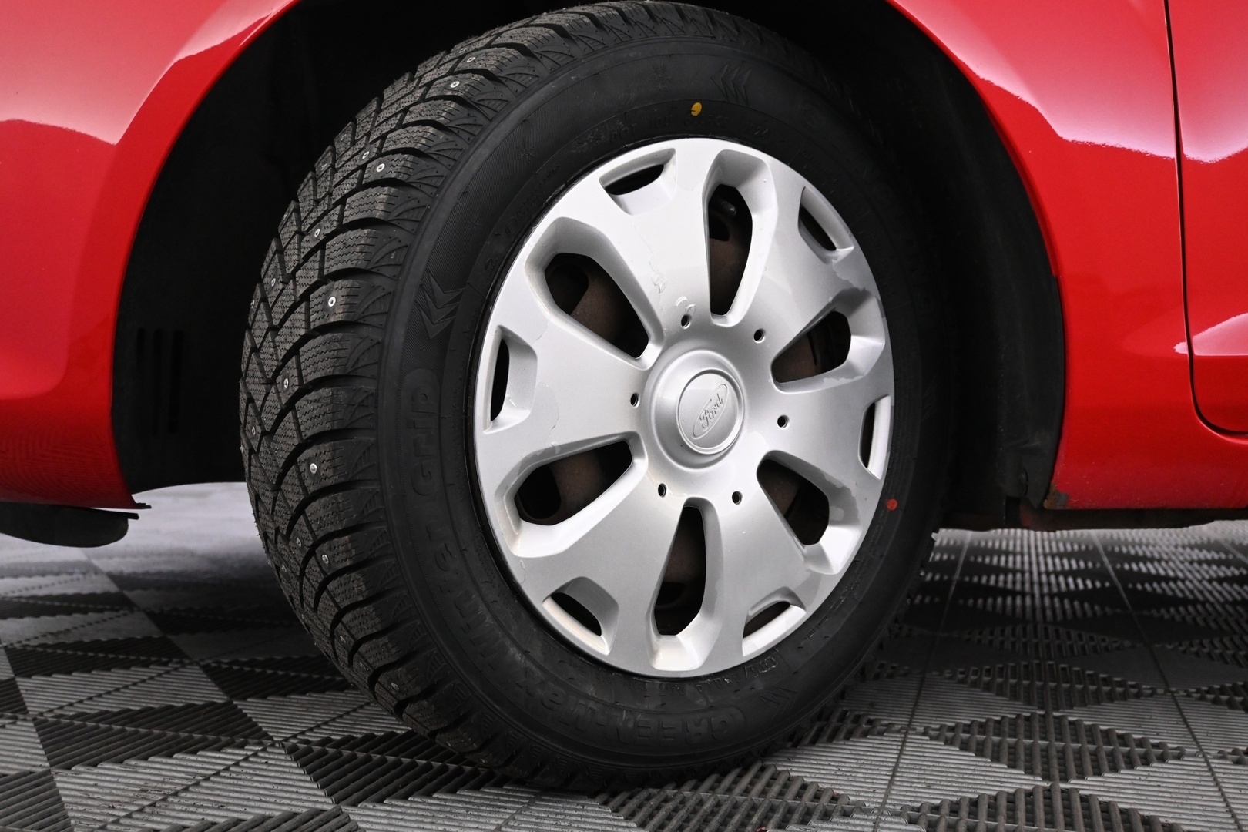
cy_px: 416
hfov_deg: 51.3
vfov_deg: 35.5
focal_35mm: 38
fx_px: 1300
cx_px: 624
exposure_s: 1/40
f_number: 4.2
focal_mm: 25
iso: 2000
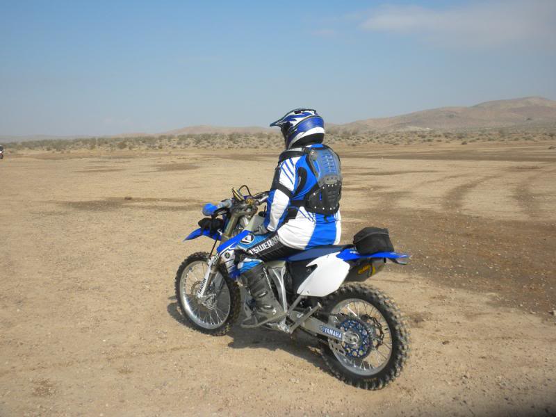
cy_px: 208
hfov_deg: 50.1
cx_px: 278
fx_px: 594
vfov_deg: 38.7
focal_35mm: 37
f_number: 10
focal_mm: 6.6
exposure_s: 1/205
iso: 90
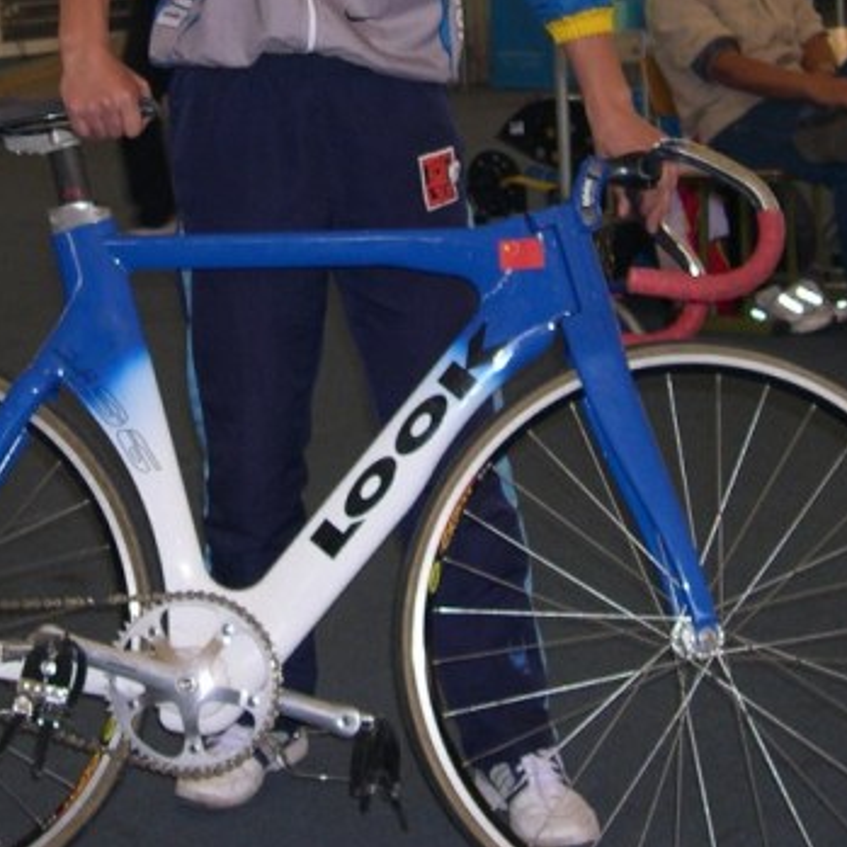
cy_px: 68
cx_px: 251
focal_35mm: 83
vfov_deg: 20.4
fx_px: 2298
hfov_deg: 20.8
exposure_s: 1/60
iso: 121
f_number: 2.8
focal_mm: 8
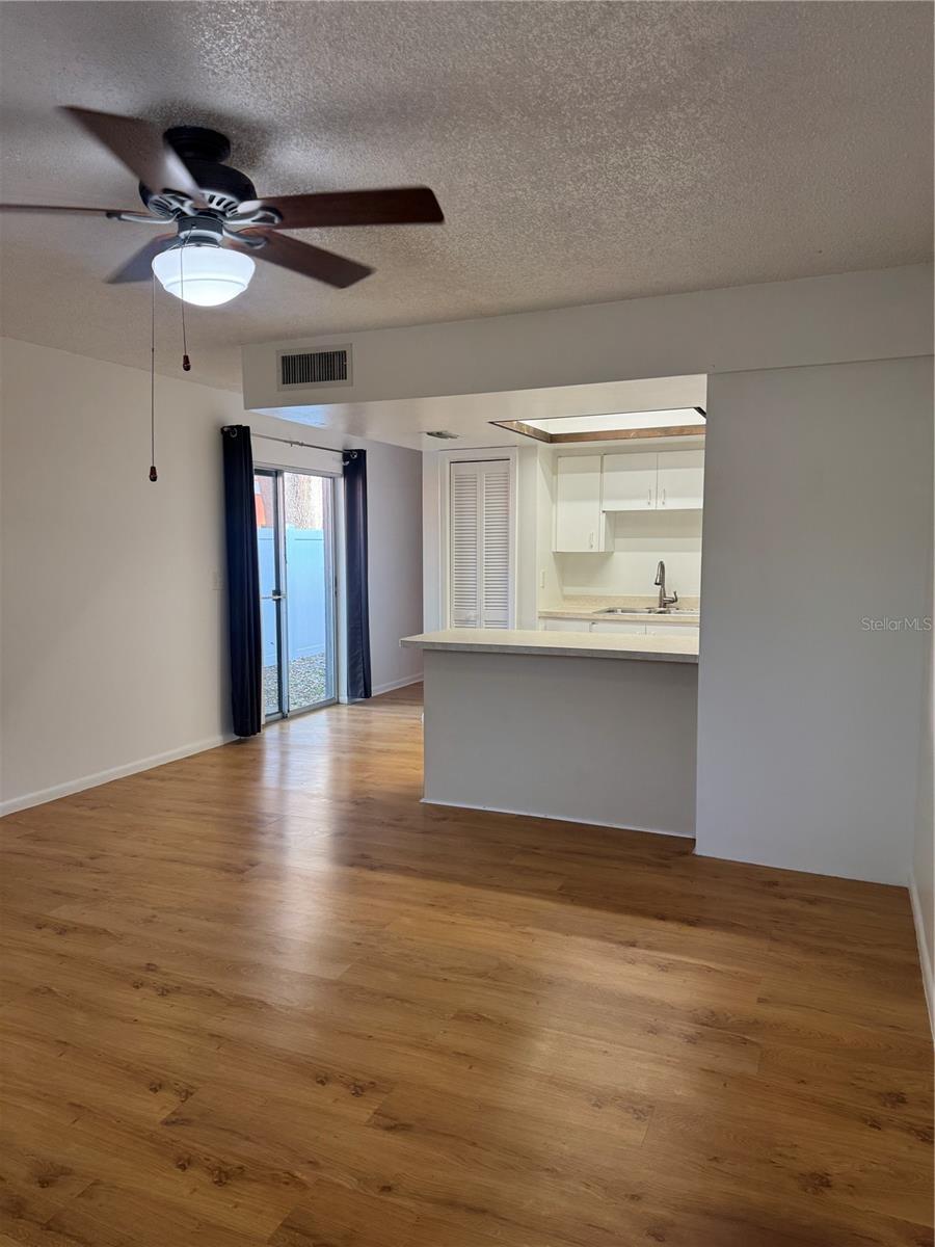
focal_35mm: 24
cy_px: 624
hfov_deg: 56.8
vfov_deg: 71.6
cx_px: 468
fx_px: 864
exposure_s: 1/120
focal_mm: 6.76
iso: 100
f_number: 1.78
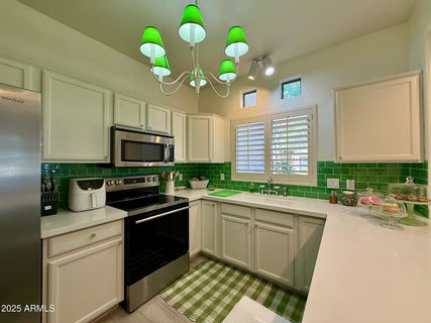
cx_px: 216
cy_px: 162
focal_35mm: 14
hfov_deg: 102.1
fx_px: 174
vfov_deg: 85.6
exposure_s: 1/120
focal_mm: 2.22
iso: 160
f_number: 2.2
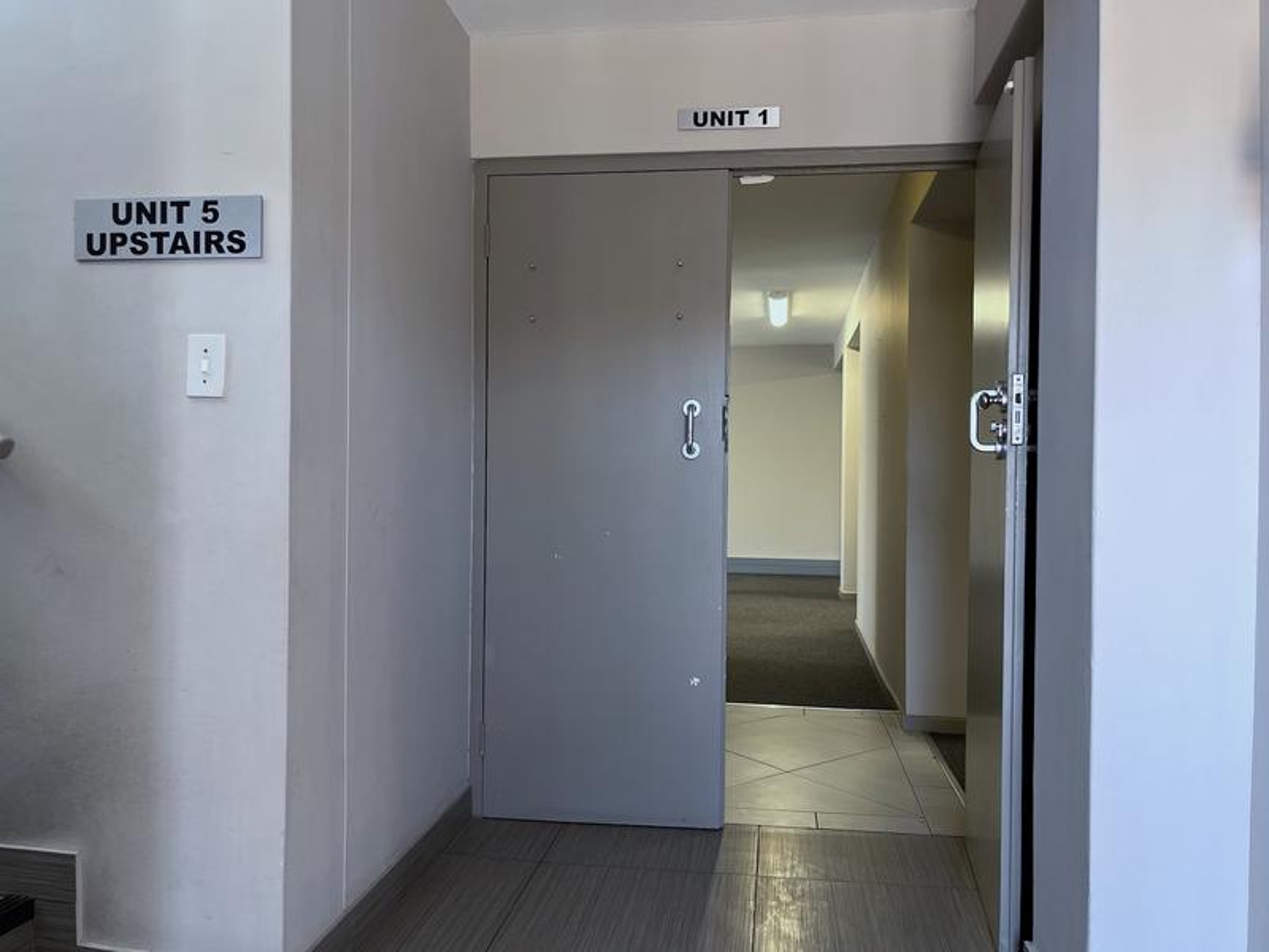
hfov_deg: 67.3
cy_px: 476
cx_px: 634
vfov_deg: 53.1
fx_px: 953
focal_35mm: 26
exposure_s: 1/100
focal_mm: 5.1
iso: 100
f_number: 1.6
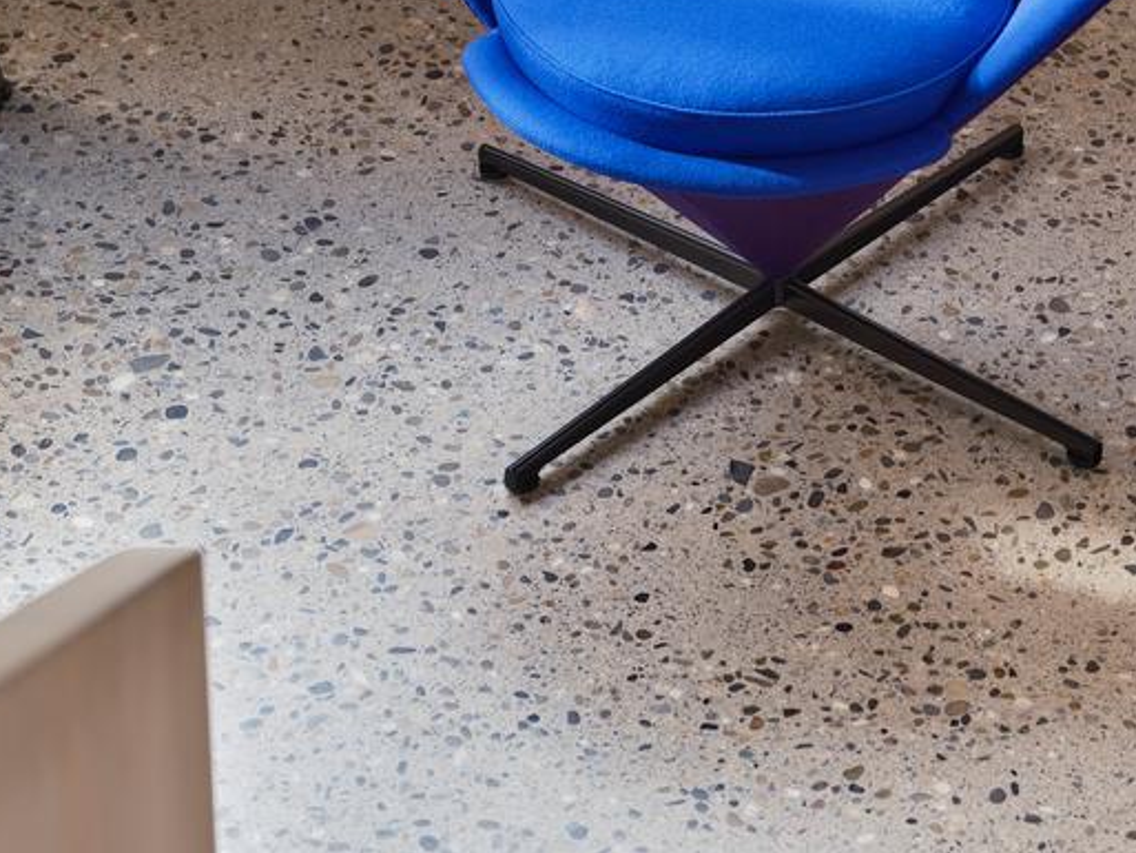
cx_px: 784
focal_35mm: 149
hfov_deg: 13.2
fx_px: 4891
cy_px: -201
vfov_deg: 9.8
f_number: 5
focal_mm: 65
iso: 200
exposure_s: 1/8
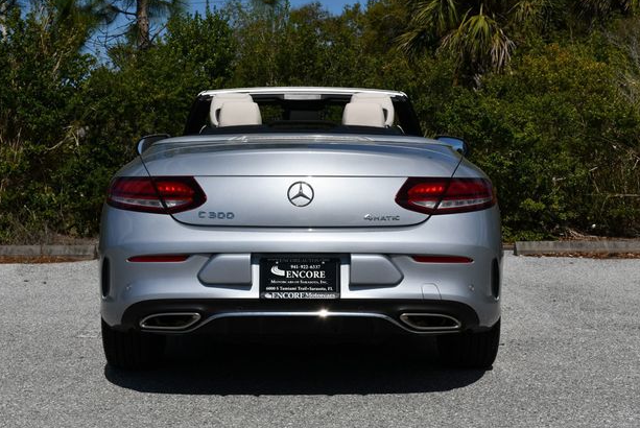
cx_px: 308
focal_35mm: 71
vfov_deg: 19.2
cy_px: 210
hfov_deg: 28.4
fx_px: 1263
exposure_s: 1/500
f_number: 11
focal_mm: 34
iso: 100
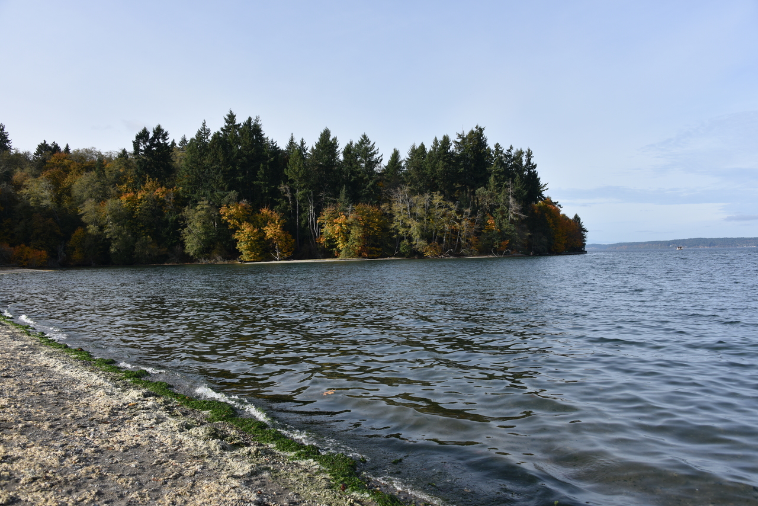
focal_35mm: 28
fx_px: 590
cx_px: 379
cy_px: 253
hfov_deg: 65.5
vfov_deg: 46.4
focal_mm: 28
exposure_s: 1/250
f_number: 8
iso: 100
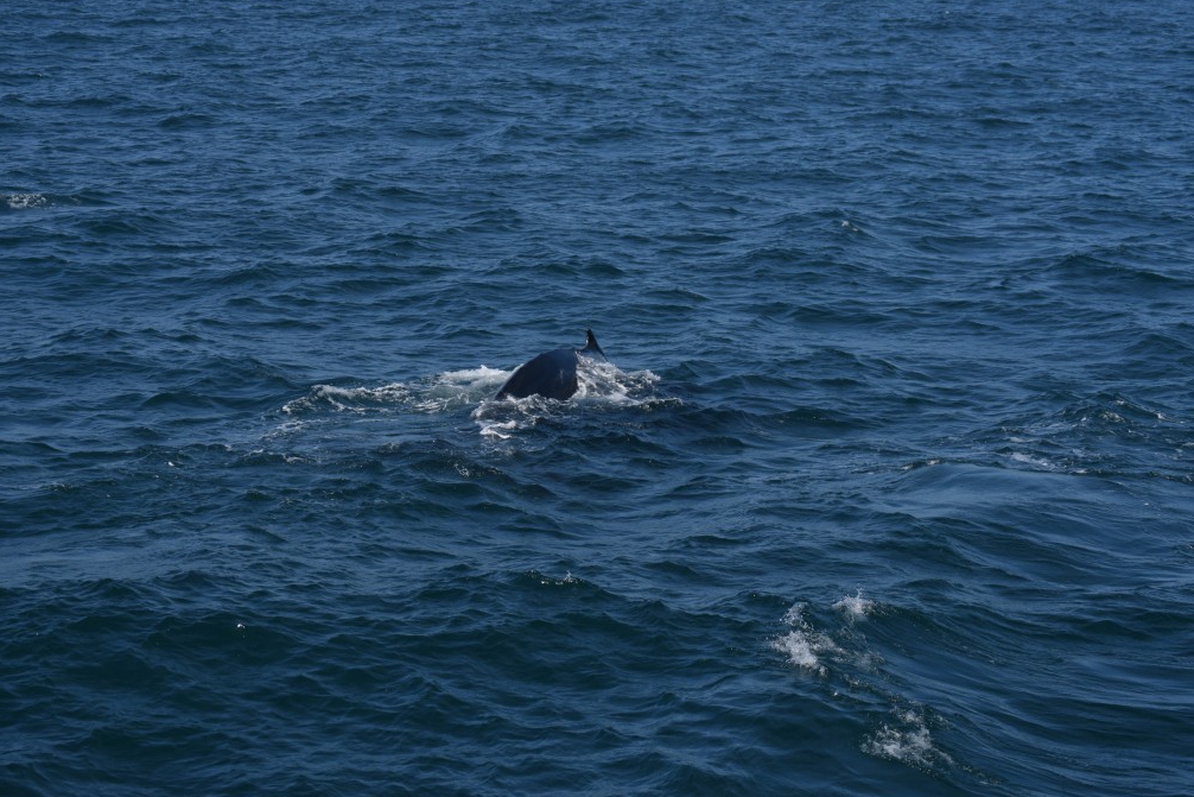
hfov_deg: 23.0
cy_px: 379
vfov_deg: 15.4
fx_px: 2937
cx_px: 569
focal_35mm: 89
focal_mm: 55
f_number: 5.6
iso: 200
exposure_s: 1/1600
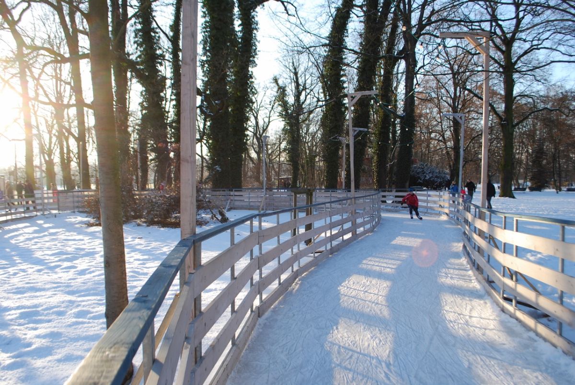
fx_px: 432
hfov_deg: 67.3
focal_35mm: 27
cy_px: 192
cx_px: 288
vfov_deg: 48.1
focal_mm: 18
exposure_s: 1/125
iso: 110
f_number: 5.6
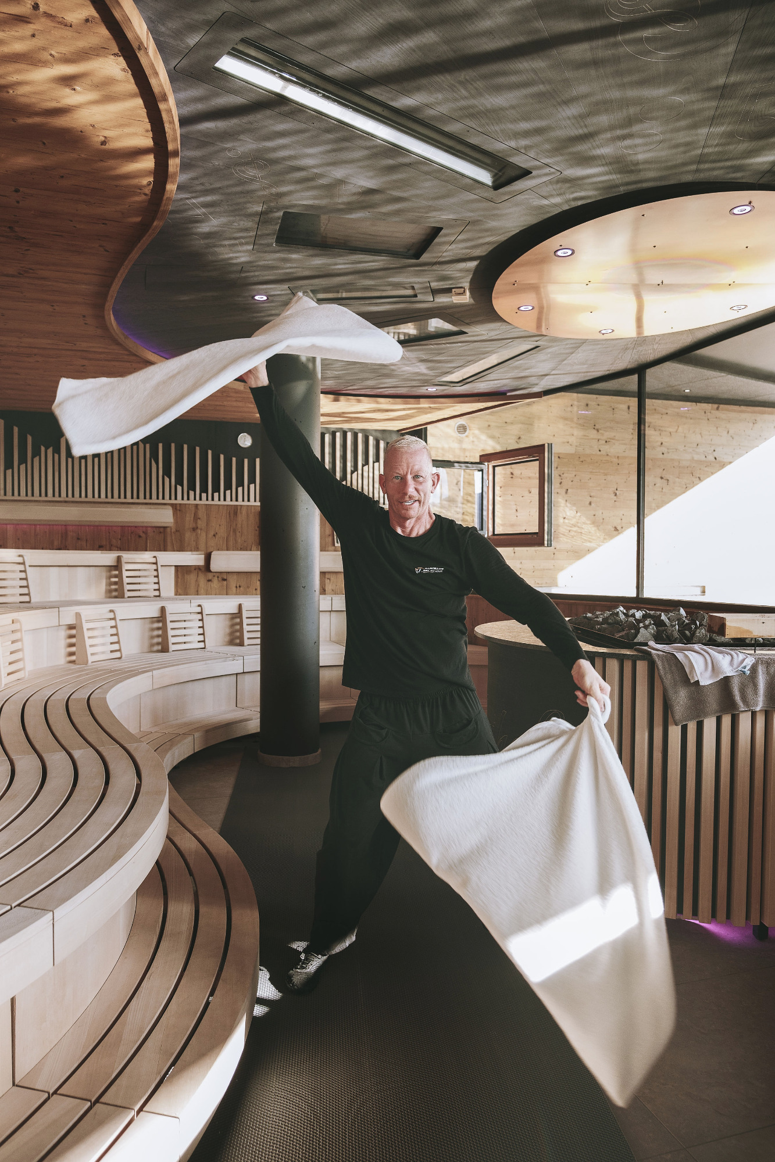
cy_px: 581
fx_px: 775
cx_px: 388
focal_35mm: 24
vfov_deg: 73.7
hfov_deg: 53.1
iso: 800
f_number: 2.8
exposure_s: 1/350
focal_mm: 16
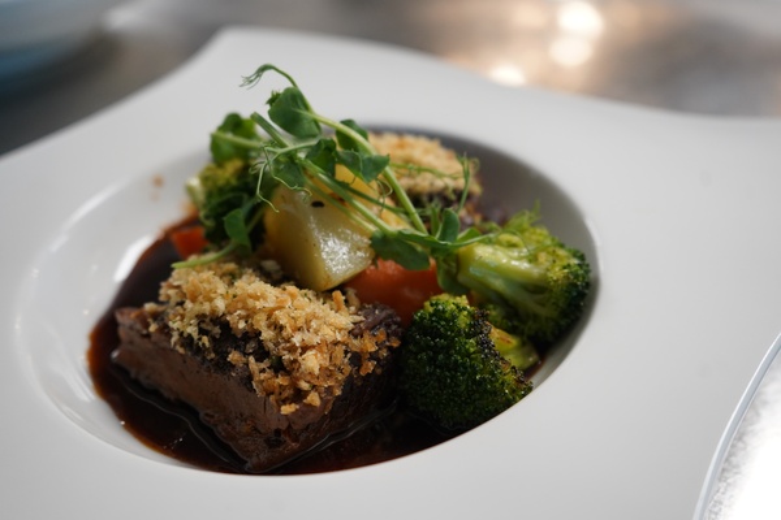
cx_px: 390
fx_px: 716
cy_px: 260
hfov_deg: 57.2
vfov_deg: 40.0
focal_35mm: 33
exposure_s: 1/160
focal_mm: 33
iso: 2000
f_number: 4
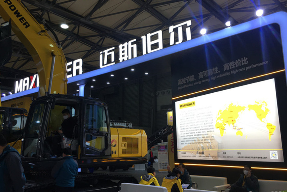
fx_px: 271
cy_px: 93
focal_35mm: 34
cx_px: 148
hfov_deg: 55.8
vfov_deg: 38.9
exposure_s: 1/100
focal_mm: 4.15
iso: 40
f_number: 2.2
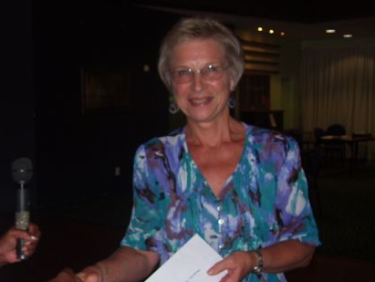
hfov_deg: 33.5
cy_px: 195
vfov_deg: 26.0
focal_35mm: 56
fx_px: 607
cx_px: 85
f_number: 2.7
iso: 80
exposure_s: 1/60
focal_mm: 6
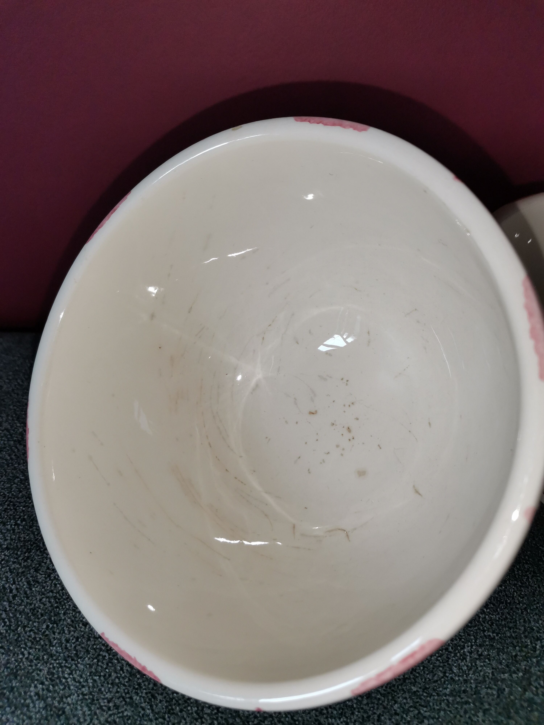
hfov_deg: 53.1
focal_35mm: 26
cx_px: 272
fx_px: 545
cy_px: 362
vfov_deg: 67.3
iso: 125
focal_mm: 4.75
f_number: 1.8
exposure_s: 1/100
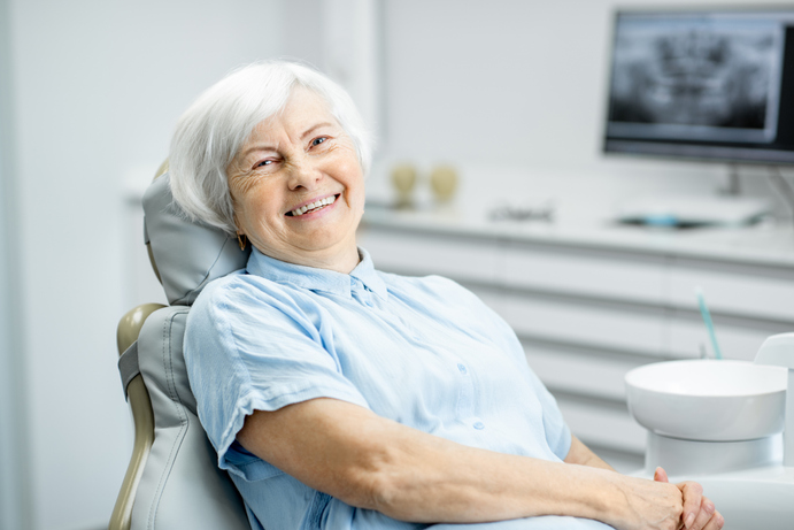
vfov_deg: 15.4
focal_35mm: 89
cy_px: 272
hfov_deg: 22.9
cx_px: 408
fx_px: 1963
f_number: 2.2
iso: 250
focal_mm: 85
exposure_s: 1/200
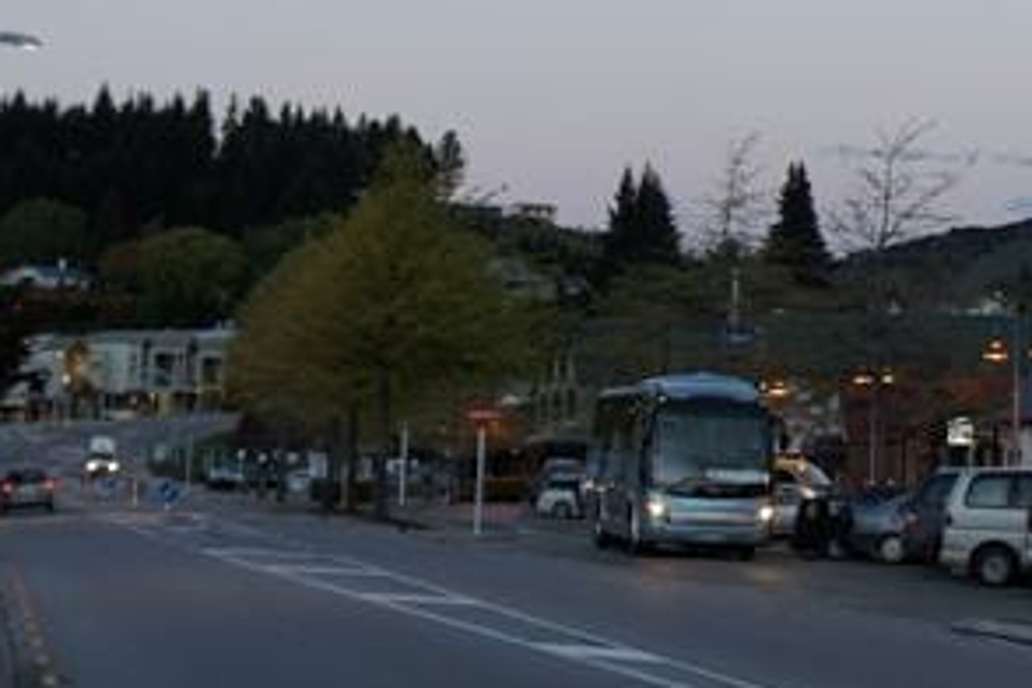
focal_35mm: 106
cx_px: 979
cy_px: -105
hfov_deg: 18.9
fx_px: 3038
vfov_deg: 12.6
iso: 200
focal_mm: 26
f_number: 4.5
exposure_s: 1/50
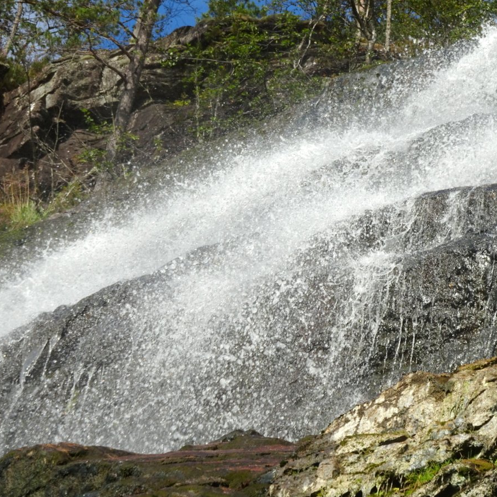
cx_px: 293
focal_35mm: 244
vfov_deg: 7.2
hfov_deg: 7.2
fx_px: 3963
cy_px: 249
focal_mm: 35.17
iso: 80
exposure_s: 1/400
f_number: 6.3
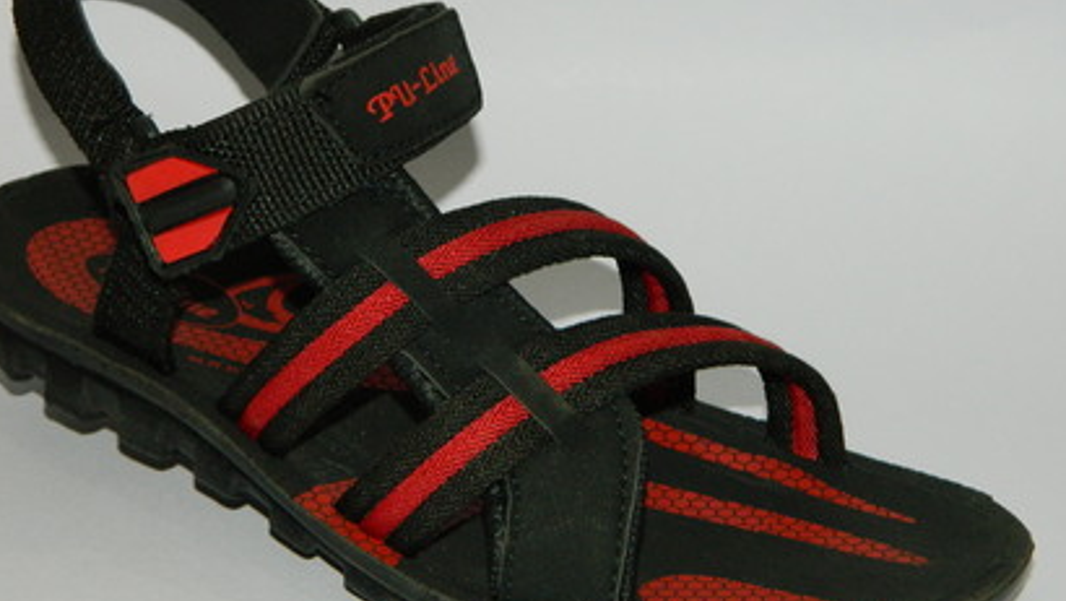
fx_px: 2630
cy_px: 274
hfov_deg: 22.9
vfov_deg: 13.0
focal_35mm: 93
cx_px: 497
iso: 200
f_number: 4
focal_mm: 12.6
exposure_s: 1/50
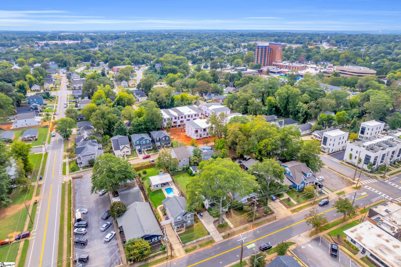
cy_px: 134
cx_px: 200
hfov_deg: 78.6
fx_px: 245
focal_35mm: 22
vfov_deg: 57.2
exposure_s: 1/180
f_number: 2.8
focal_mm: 8.38
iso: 100
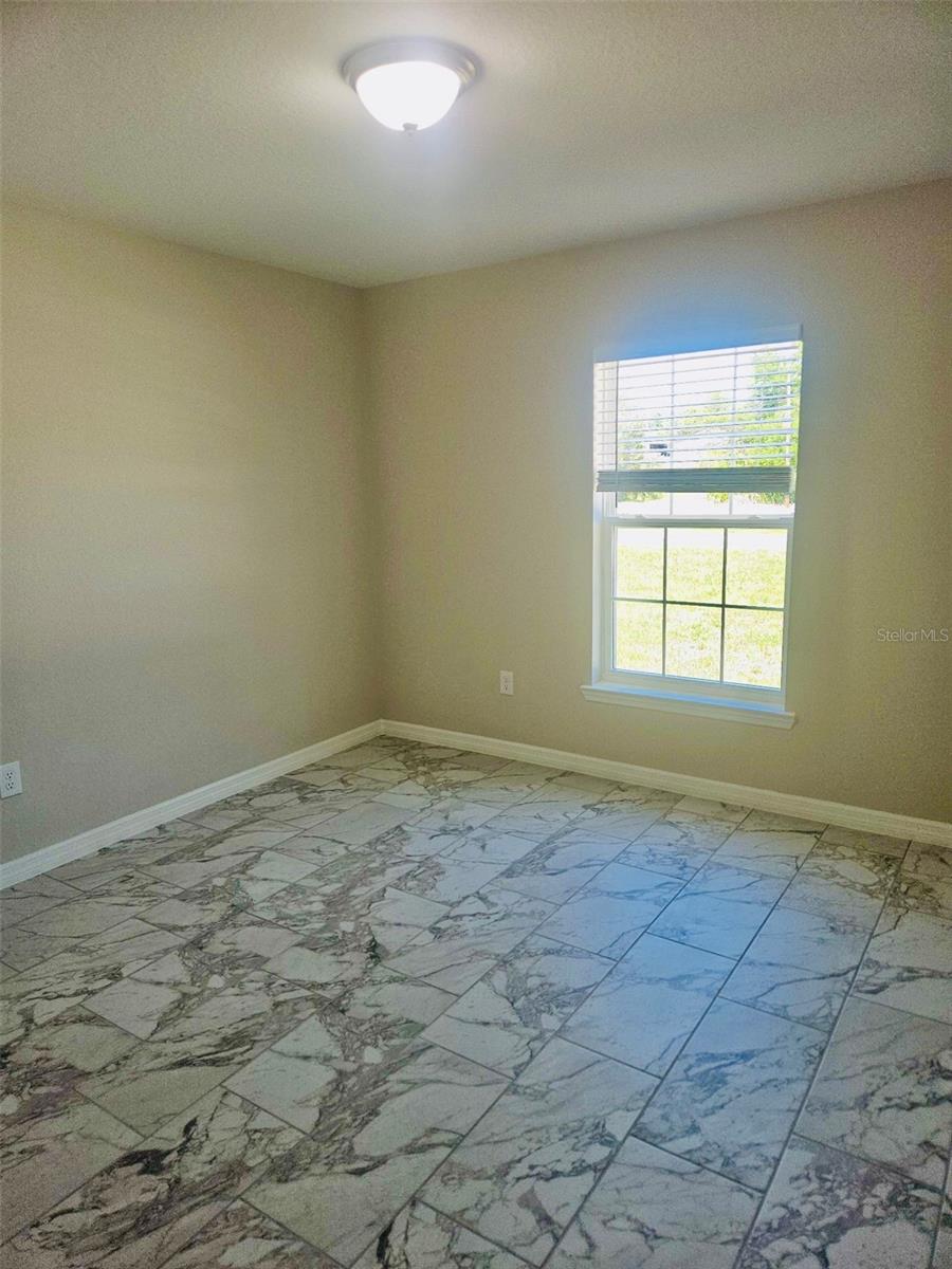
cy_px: 634
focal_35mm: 23
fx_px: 843
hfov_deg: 58.9
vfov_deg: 73.9
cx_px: 476
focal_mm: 5.4
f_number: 1.8
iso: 80
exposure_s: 1/120
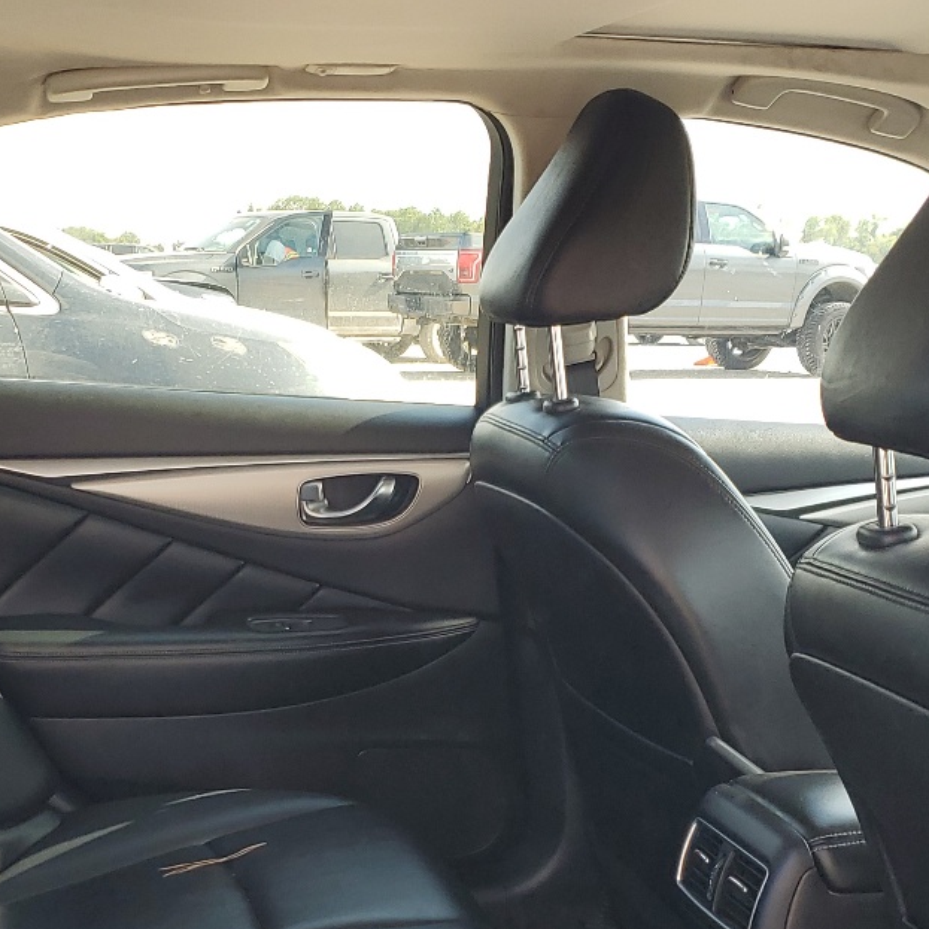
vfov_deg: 28.6
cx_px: 347
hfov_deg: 29.0
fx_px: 1791
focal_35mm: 59
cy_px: 701
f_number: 1.5
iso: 50
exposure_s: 1/370
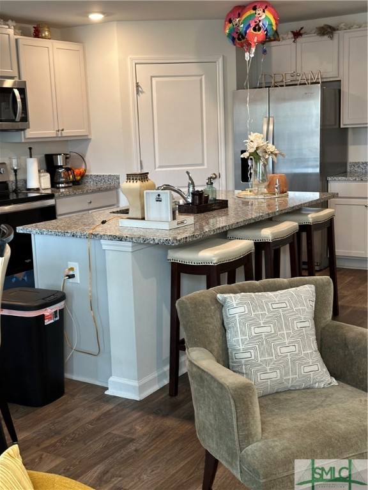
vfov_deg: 39.7
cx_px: 184
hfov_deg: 30.3
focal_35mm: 48
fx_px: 680
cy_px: 245
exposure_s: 1/60
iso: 125
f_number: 1.78
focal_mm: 6.86
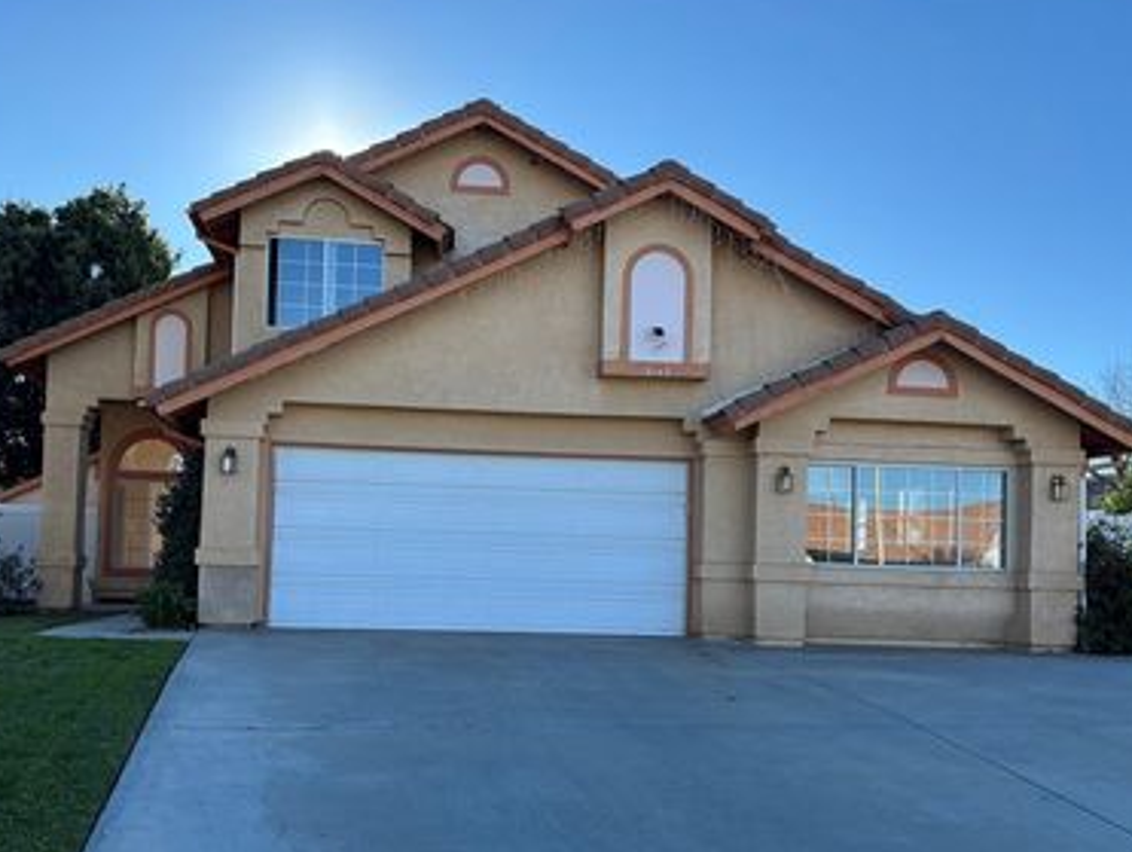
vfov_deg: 40.5
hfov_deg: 52.5
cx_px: 522
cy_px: 527
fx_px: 1146
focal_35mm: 35
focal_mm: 5.96
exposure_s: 1/1295
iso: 50
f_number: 1.6
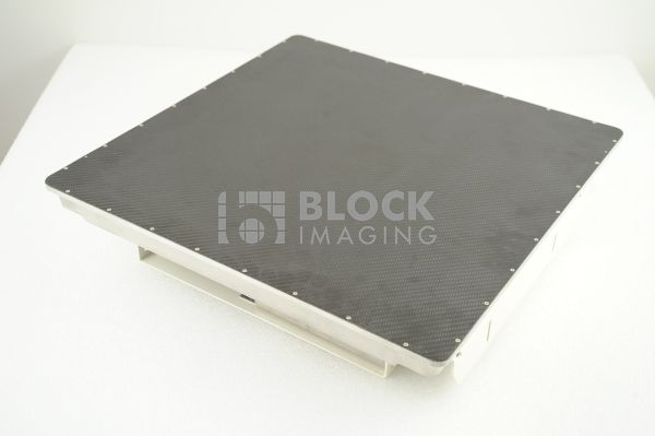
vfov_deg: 26.9
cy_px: 218
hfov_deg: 39.6
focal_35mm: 50
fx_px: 909
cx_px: 328
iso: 800
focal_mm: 50
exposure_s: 1/100
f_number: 6.3
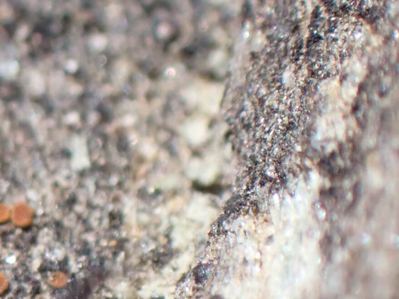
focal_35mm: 291
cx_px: -83
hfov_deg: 6.8
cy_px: 429
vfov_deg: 5.1
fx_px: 3354
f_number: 6.3
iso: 200
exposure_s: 1/400
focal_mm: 18
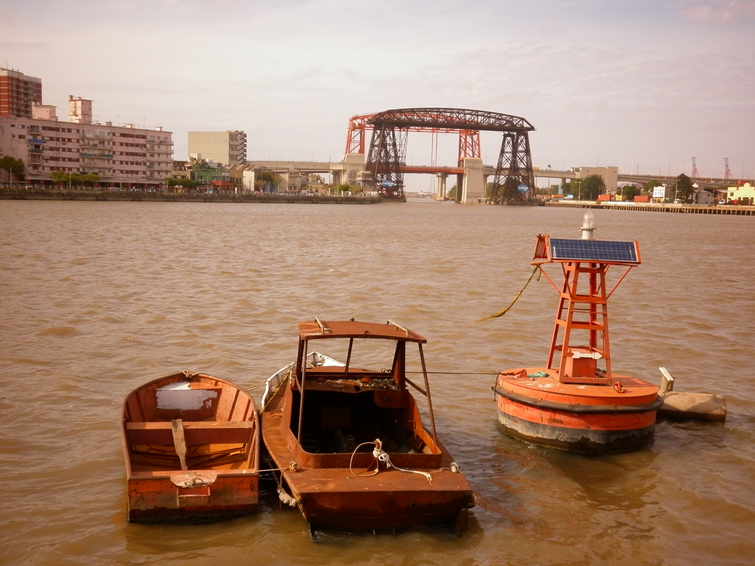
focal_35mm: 39
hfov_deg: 47.9
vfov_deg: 36.8
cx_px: 378
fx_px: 851
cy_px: 283
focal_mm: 7.1
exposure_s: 1/1000
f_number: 3.3
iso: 80
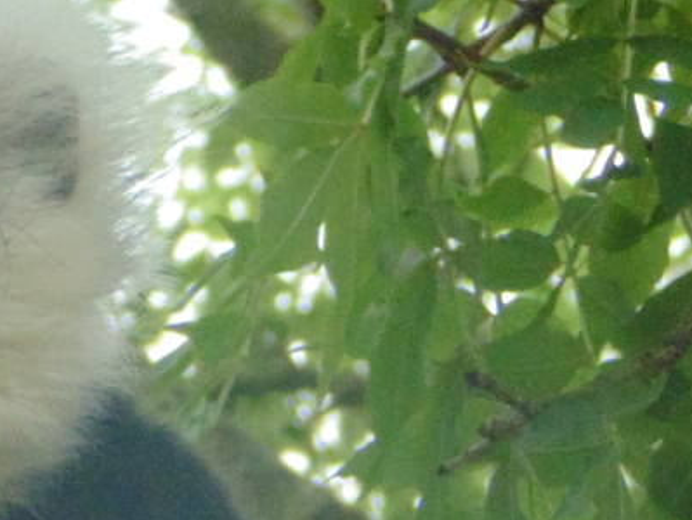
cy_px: 761
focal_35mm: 621
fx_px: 12425
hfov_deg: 3.2
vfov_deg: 2.4
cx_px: 10
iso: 500
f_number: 5.2
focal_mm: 27.8
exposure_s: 1/125
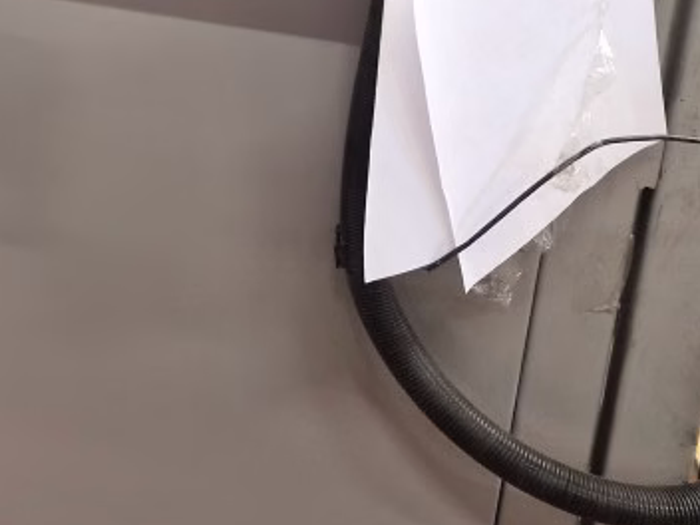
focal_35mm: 67
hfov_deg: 24.3
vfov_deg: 20.6
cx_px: -274
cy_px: -97
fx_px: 1355
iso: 50
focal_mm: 5.54
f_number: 1.8
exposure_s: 1/100
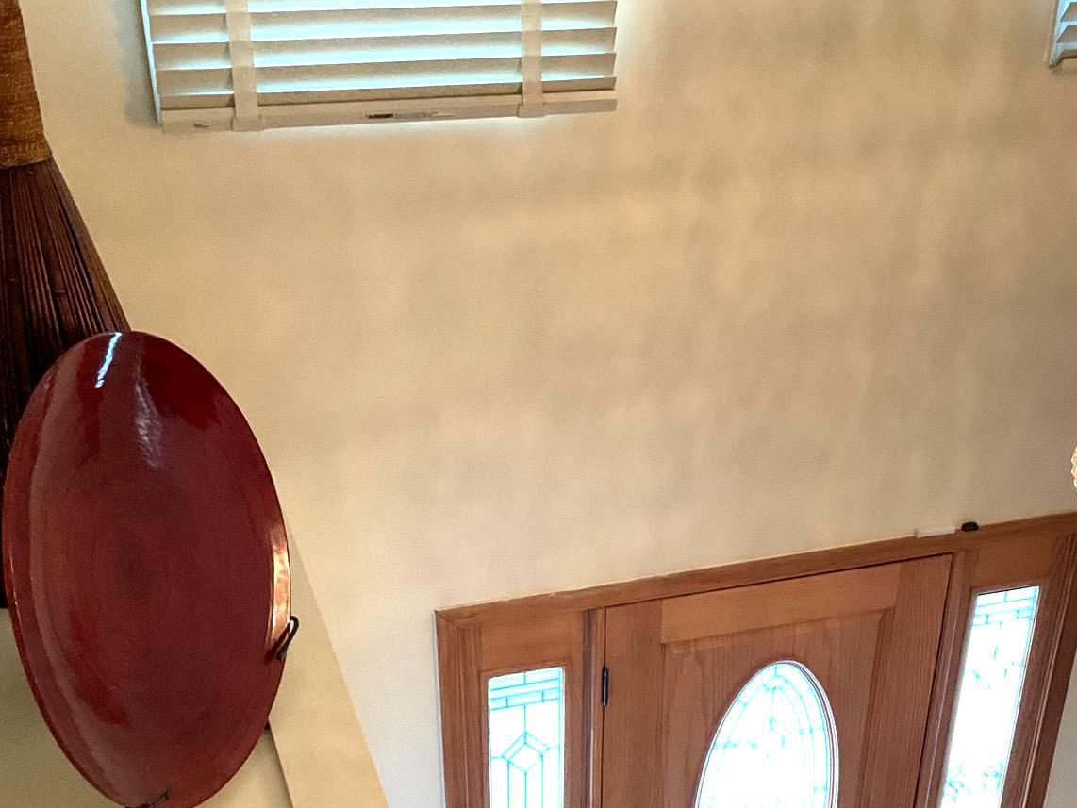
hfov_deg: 36.7
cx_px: 641
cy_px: 645
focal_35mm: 52
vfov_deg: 27.5
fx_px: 1618
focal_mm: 3
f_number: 1.8
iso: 125
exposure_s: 1/60
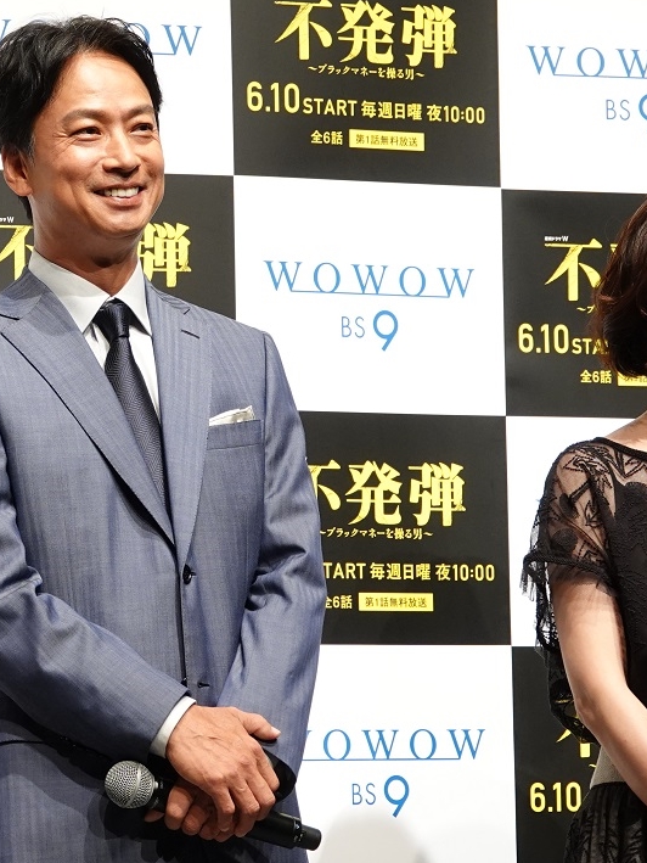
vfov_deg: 13.6
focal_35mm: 145
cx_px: 326
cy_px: 433
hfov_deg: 10.2
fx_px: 3612
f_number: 4
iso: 500
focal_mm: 36.72
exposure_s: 1/100
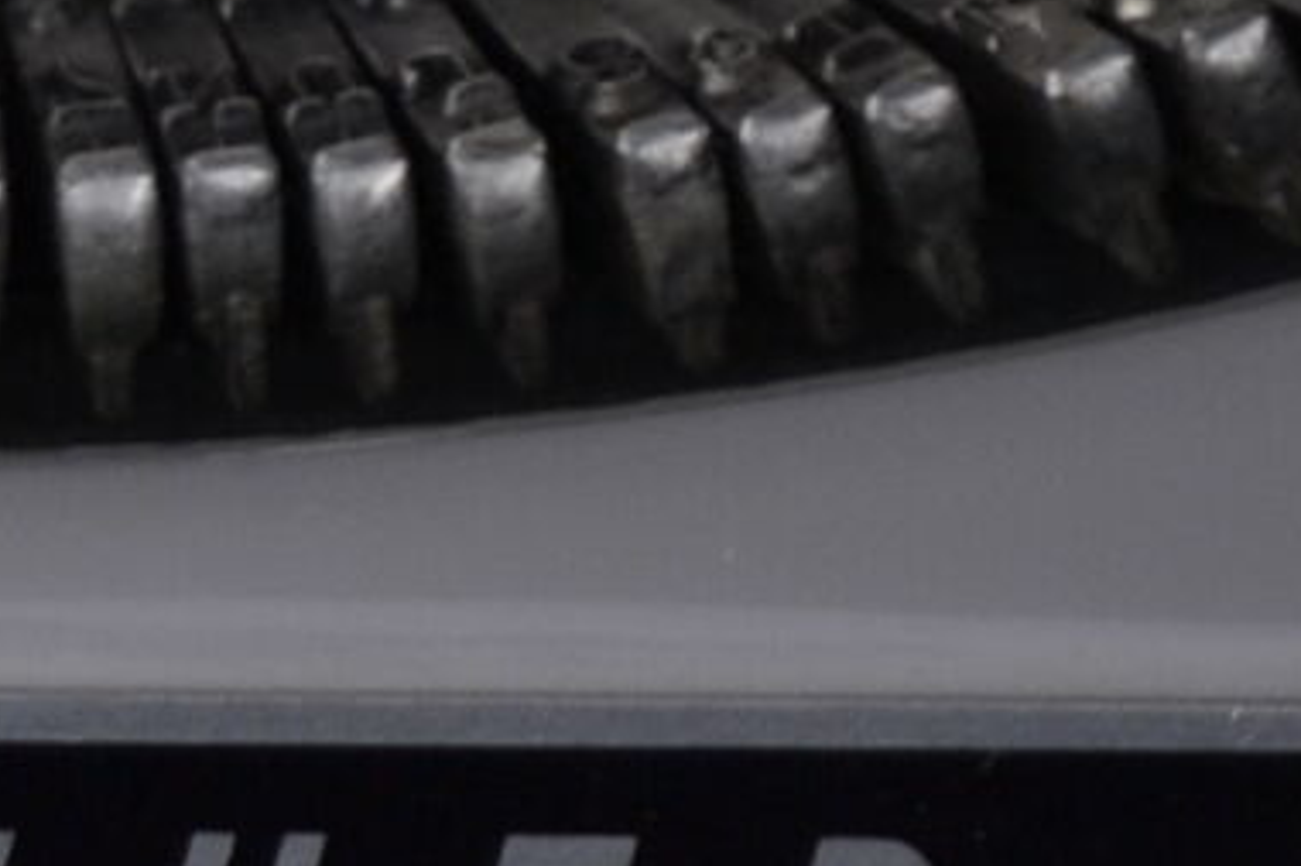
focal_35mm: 500
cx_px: -1178
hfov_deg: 4.1
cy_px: 1807
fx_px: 18062
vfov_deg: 2.7
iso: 280
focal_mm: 55
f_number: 5.6
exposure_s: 1/125
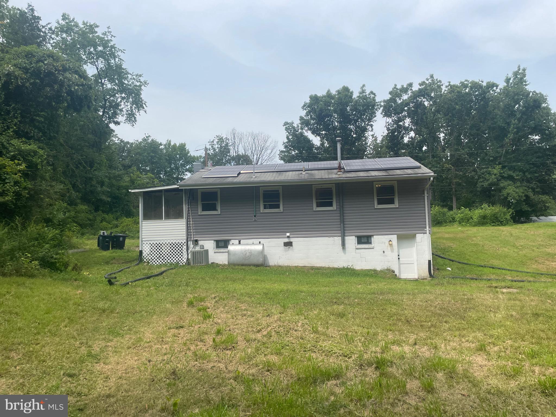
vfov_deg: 53.1
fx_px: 418
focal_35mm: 26
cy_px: 208
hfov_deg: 67.3
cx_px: 278
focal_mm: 4.2
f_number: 1.6
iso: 50
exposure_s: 1/4464
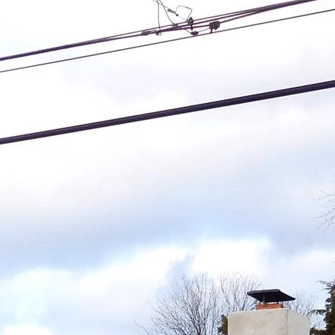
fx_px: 1818
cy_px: 466
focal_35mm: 166
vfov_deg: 10.3
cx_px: -193
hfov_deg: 10.1
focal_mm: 7.1
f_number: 3.9
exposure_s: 1/100
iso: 125
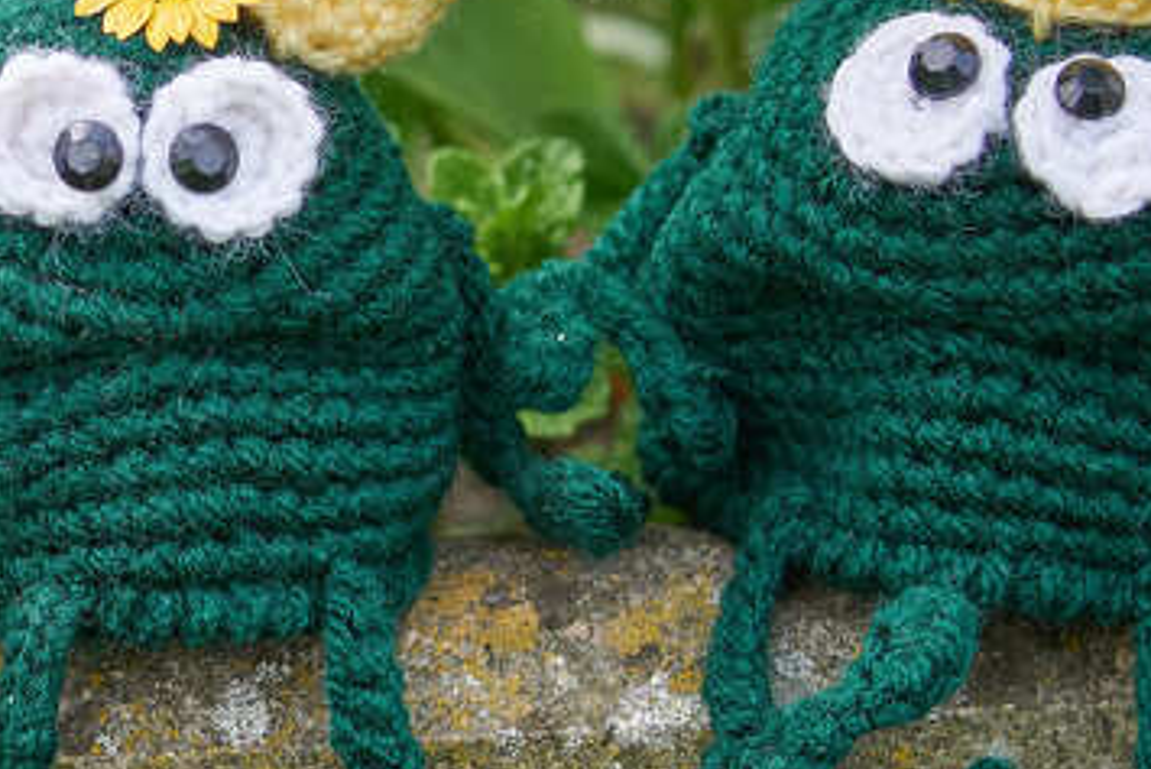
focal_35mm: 152
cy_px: 289
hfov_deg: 13.3
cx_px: -81
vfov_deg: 9.0
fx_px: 4862
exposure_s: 1/320
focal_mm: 30
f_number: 2.8
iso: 100
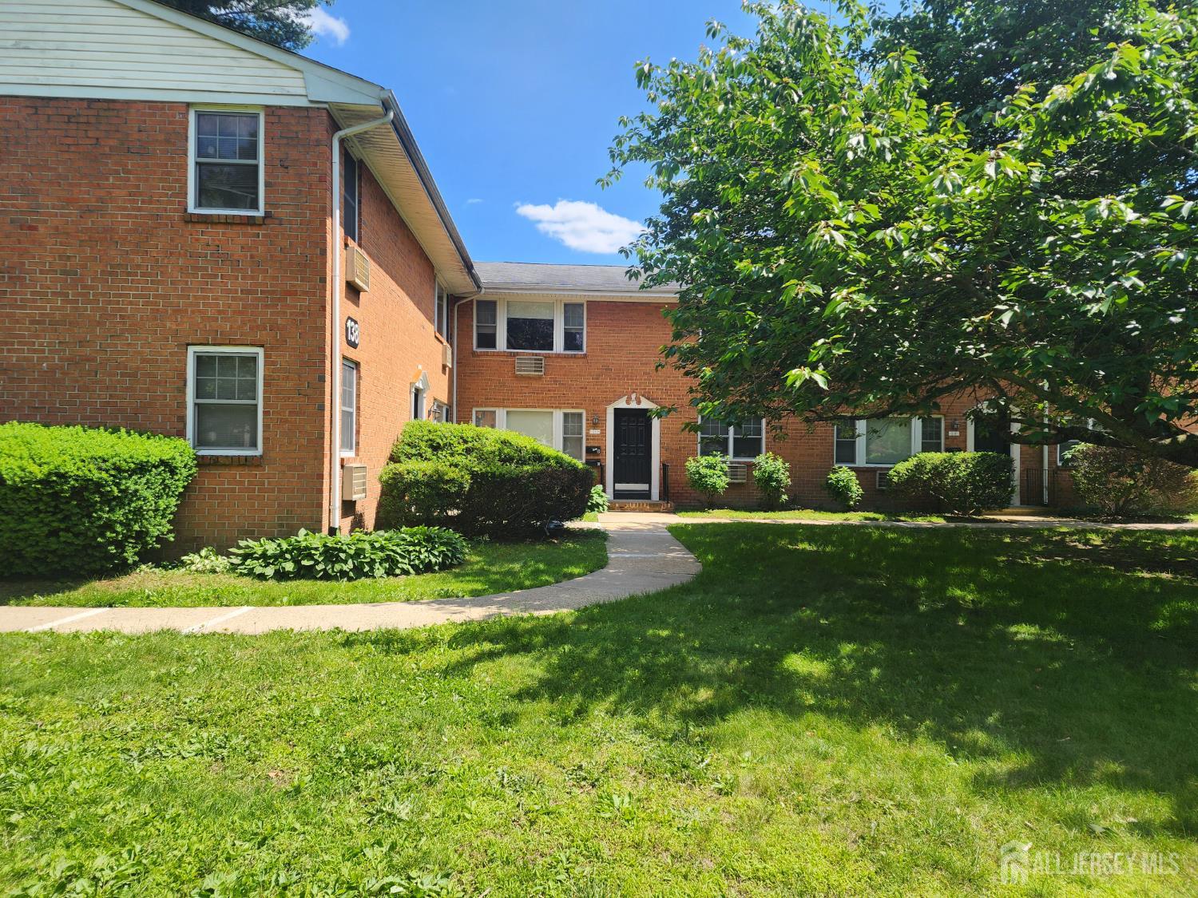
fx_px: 796
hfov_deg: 73.9
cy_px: 449
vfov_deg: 58.9
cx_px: 599
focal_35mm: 23
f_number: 1.8
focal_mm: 6.4
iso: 12
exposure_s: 1/521
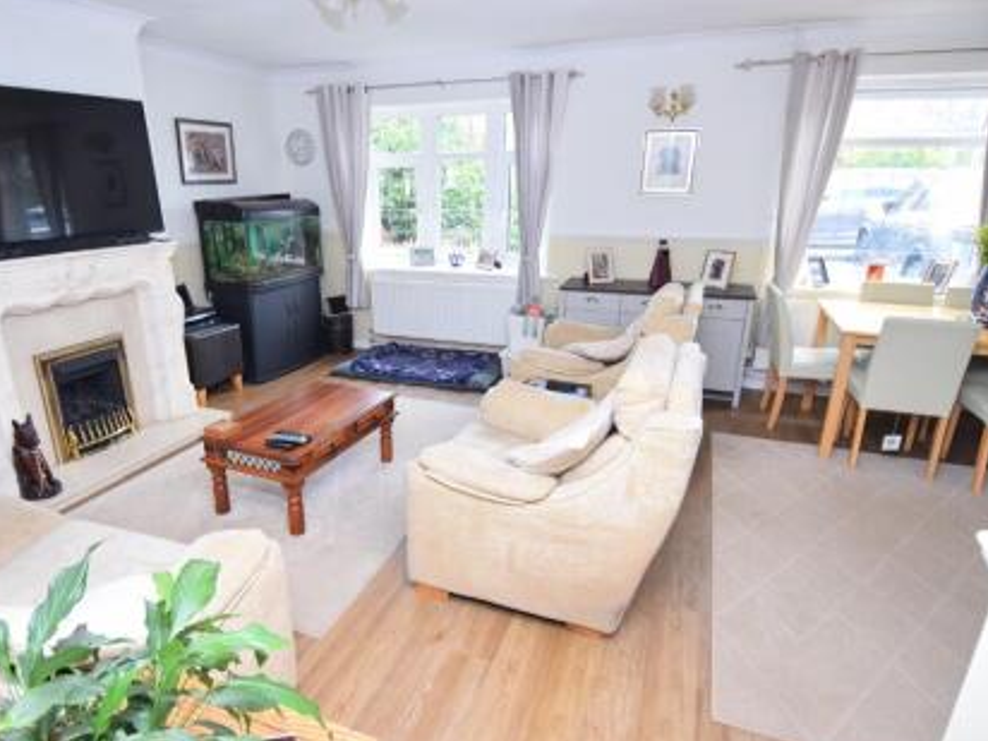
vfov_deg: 66.0
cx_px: 429
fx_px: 571
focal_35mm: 20
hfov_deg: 81.3
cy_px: 378
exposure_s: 1/60
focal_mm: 12
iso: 400
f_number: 4
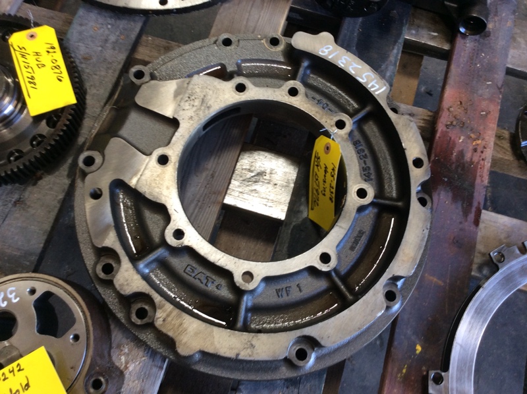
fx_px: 487
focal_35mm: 32
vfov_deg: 44.1
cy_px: 197
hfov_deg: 56.9
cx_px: 264
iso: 40
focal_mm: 3.3
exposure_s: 1/40
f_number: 2.4
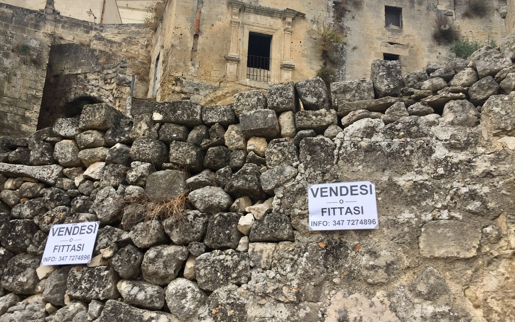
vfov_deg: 40.5
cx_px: 256
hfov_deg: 61.2
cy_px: 137
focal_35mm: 31
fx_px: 435
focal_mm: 4.15
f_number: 2.2
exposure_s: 1/113
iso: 32
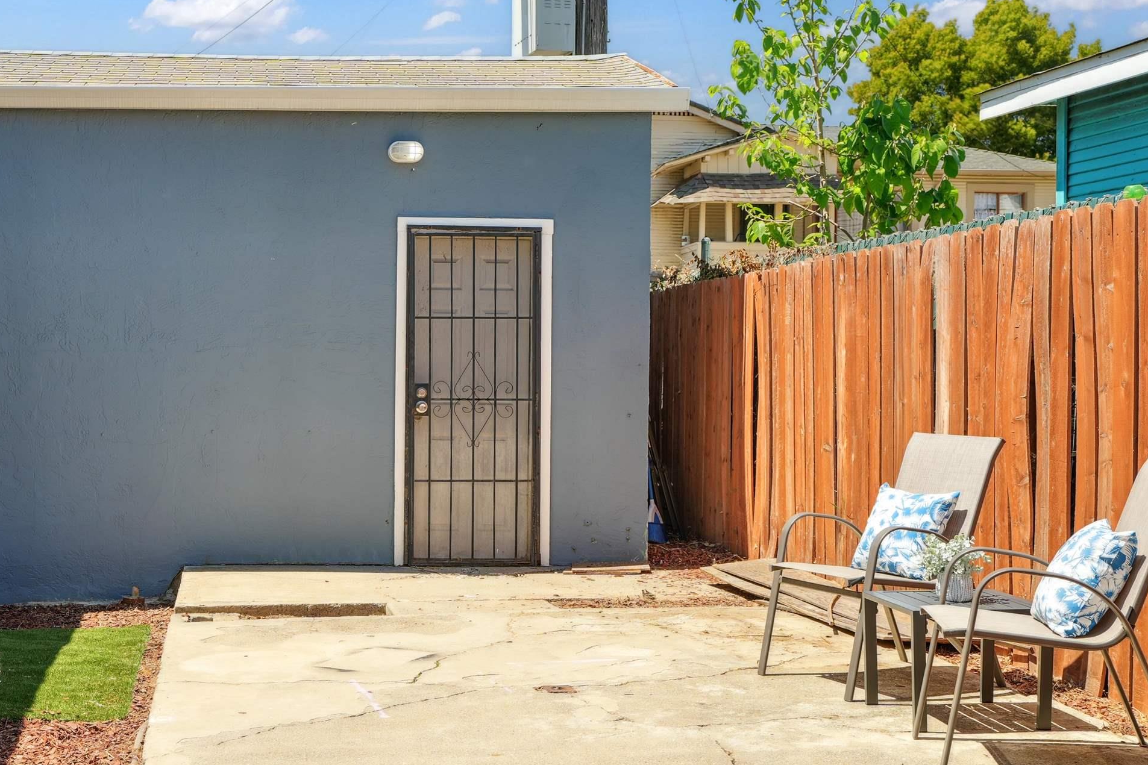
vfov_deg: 27.0
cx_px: 283
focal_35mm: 50
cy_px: 343
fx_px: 1594
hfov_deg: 38.5
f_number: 5.6
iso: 100
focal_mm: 31
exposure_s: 1/60
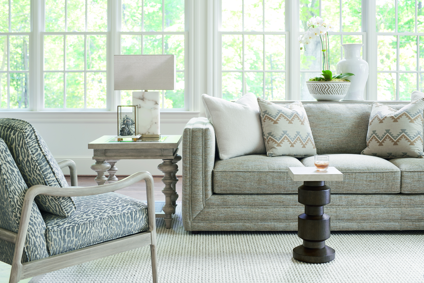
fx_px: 589
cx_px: 212
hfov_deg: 39.6
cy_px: 142
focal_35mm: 50
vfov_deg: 27.0
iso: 100
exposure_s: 1/8
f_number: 5.6
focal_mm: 50
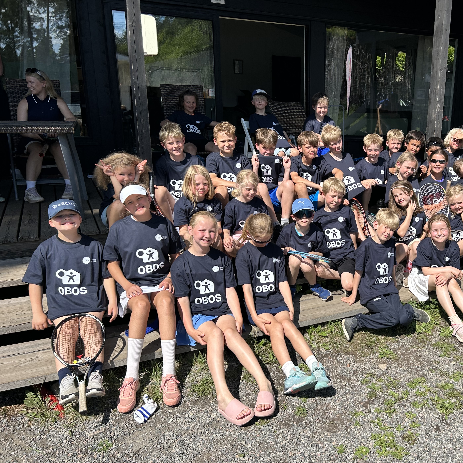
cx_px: 328
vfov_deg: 49.7
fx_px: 499
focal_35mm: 33
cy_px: 242
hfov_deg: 48.4
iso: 50
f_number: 1.5
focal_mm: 5.7
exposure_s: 1/3165
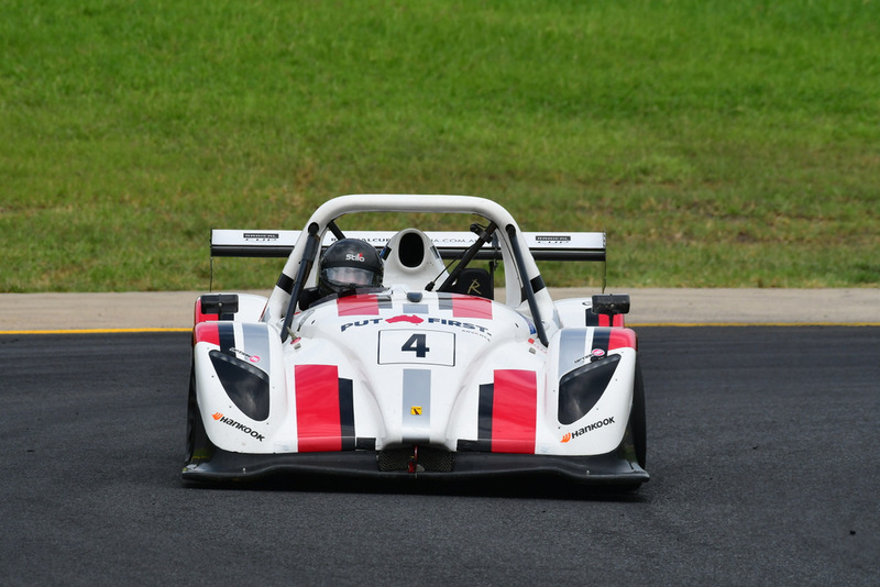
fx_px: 15038
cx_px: 440
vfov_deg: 2.2
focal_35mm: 615
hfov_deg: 3.4
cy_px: 294
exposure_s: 1/640
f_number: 11
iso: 400
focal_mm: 410
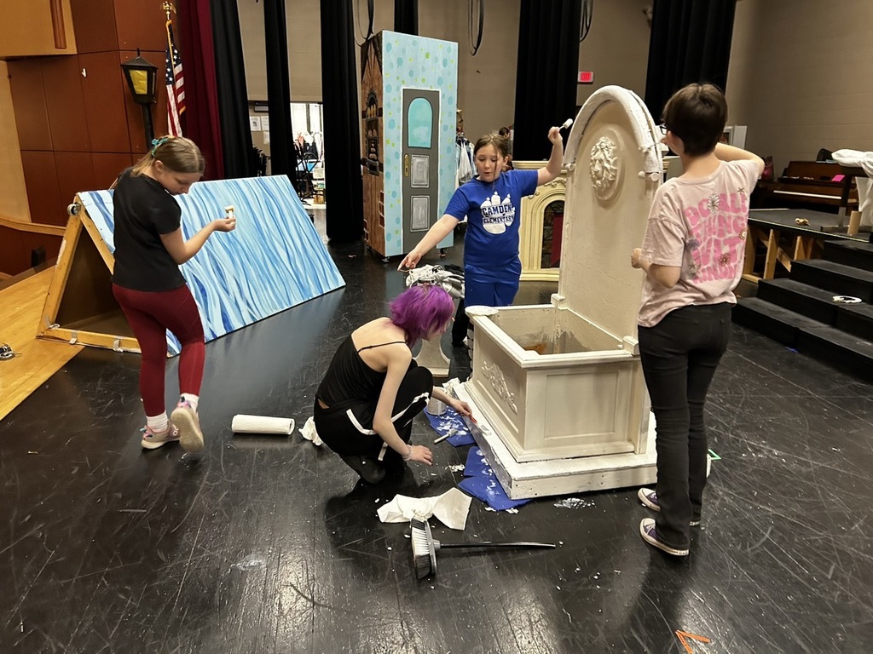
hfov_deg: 67.3
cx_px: 436
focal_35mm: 26
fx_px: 656
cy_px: 327
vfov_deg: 53.1
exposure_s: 1/57
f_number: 1.5
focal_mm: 5.7
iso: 500
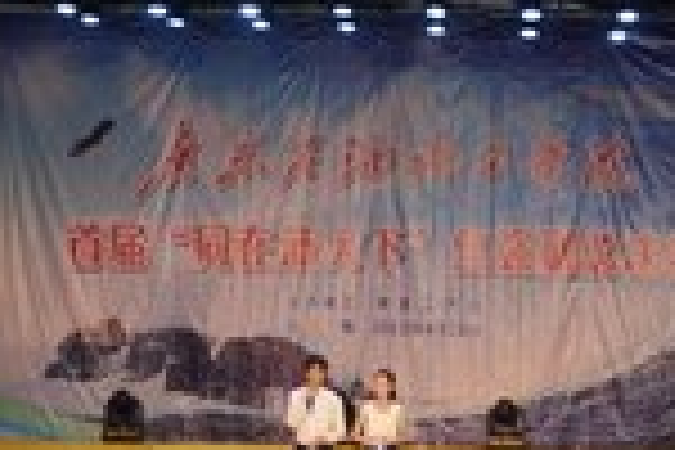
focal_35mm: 100
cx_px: 396
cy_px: 112
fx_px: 1875
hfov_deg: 20.4
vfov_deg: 13.6
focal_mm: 20
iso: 250
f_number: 5
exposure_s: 1/60
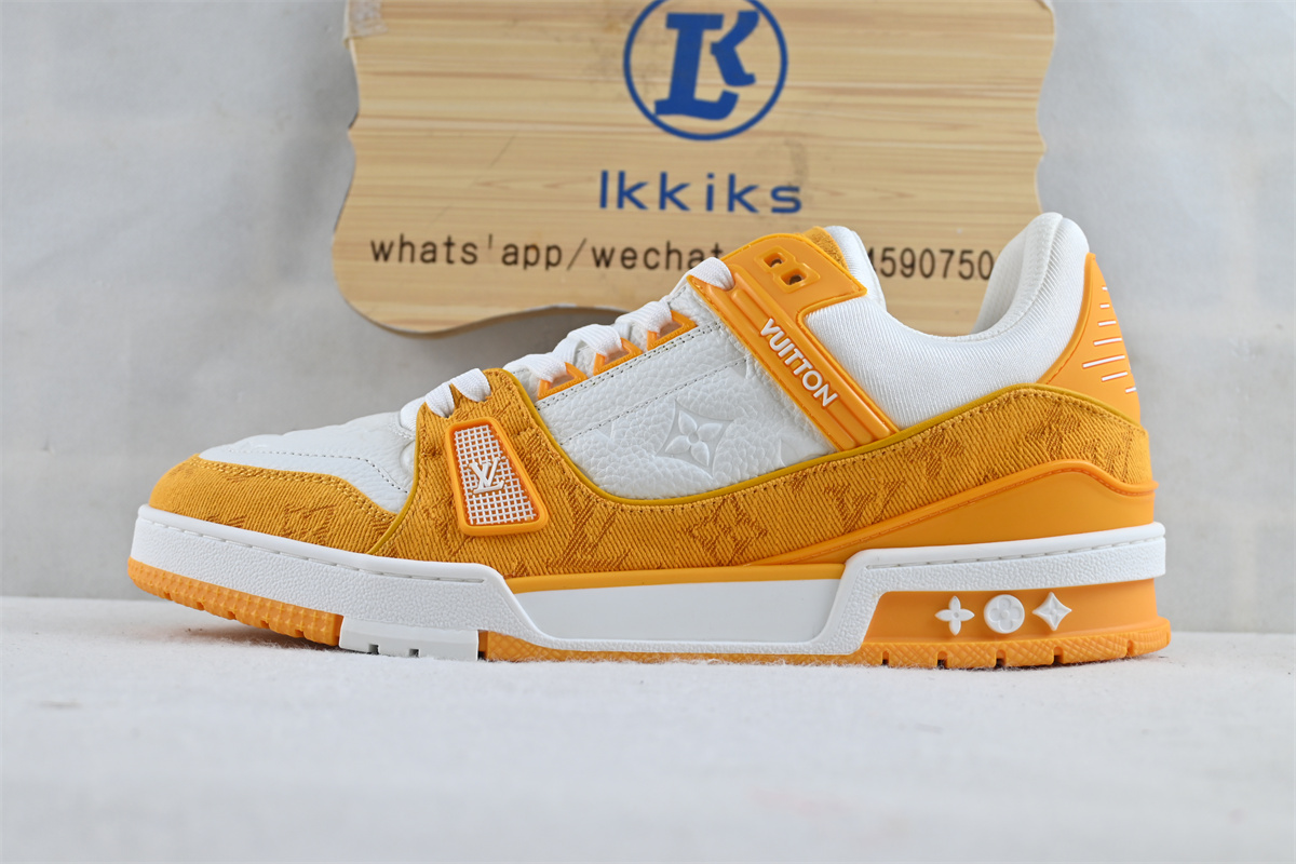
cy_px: 432
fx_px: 1512
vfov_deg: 31.9
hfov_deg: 46.4
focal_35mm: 42
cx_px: 648
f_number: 4.5
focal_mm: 28
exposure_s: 1/50
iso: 100
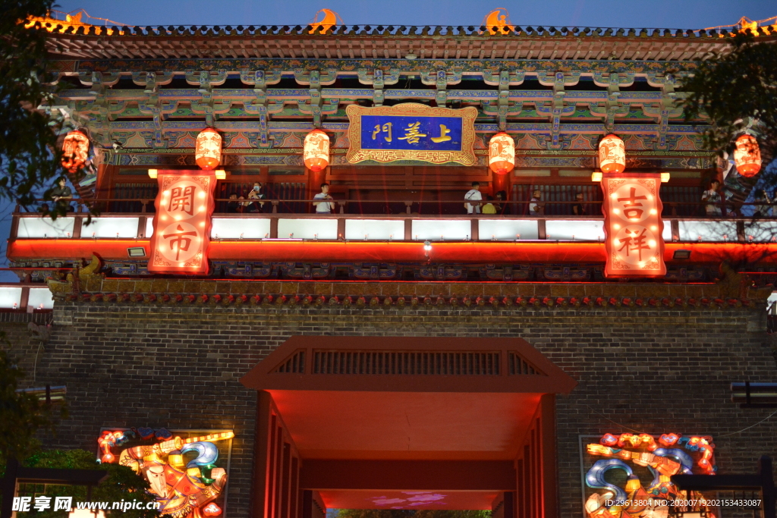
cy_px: 259
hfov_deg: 37.8
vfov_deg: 25.8
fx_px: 1133
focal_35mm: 52
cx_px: 388
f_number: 1.8
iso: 800
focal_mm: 35
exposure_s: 1/160
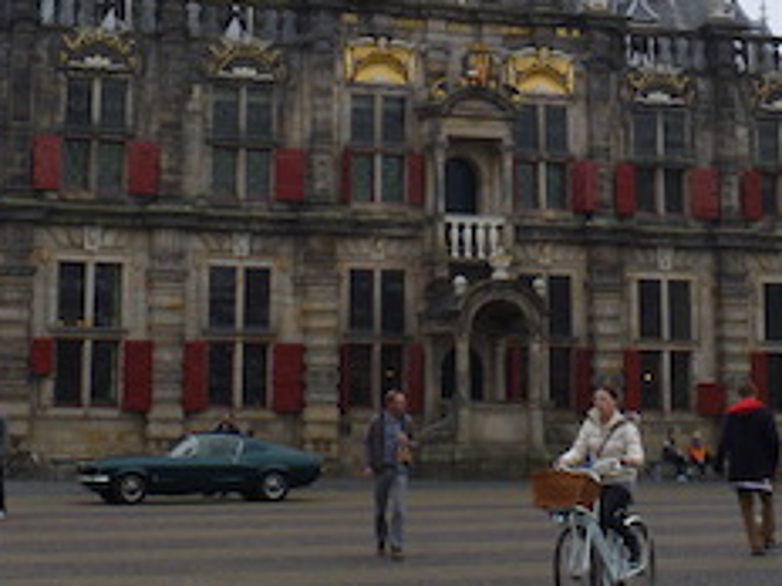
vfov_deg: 17.5
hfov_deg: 23.8
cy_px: -29
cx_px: 310
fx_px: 1852
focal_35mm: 82
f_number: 4
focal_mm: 6.8
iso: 100
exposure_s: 1/400
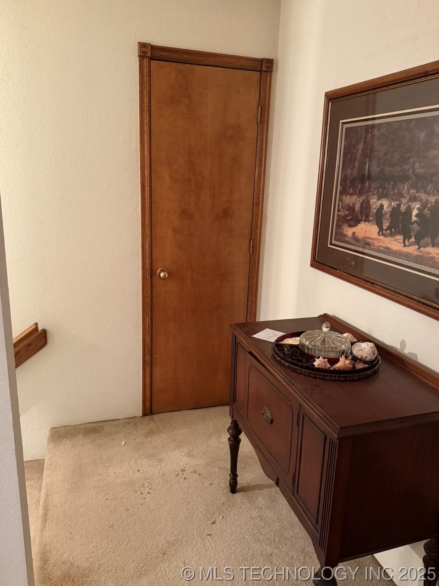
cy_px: 286
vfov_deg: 69.4
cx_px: 212
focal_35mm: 25
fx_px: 423
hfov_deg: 54.9
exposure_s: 1/40
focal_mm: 6.76
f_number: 1.78
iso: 1000
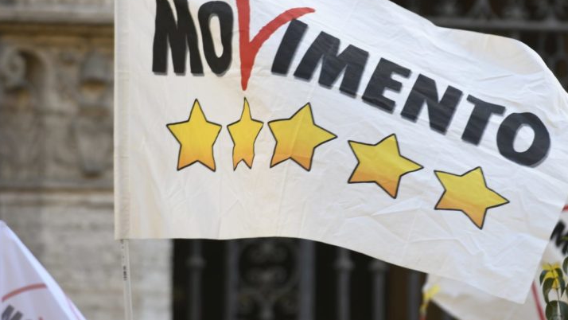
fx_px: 5092
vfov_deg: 3.6
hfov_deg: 6.4
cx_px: 301
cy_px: 128
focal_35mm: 338
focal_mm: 200
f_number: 4.5
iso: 250
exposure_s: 1/250
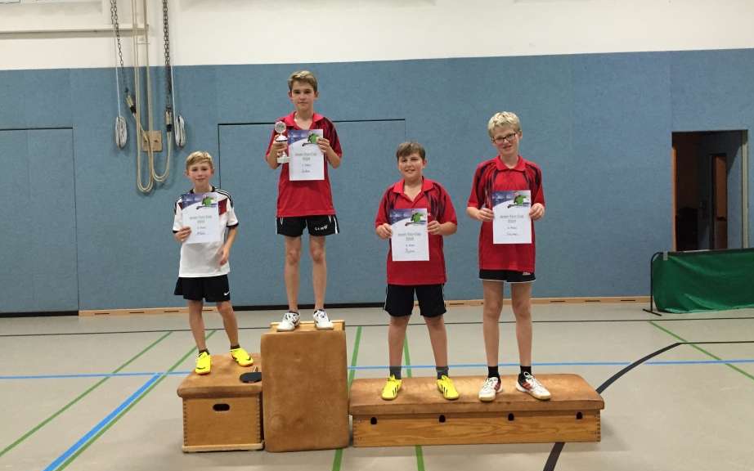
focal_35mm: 31
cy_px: 206
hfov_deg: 61.2
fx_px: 637
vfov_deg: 40.5
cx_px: 379
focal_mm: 4.15
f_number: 2.2
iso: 200
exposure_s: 1/30
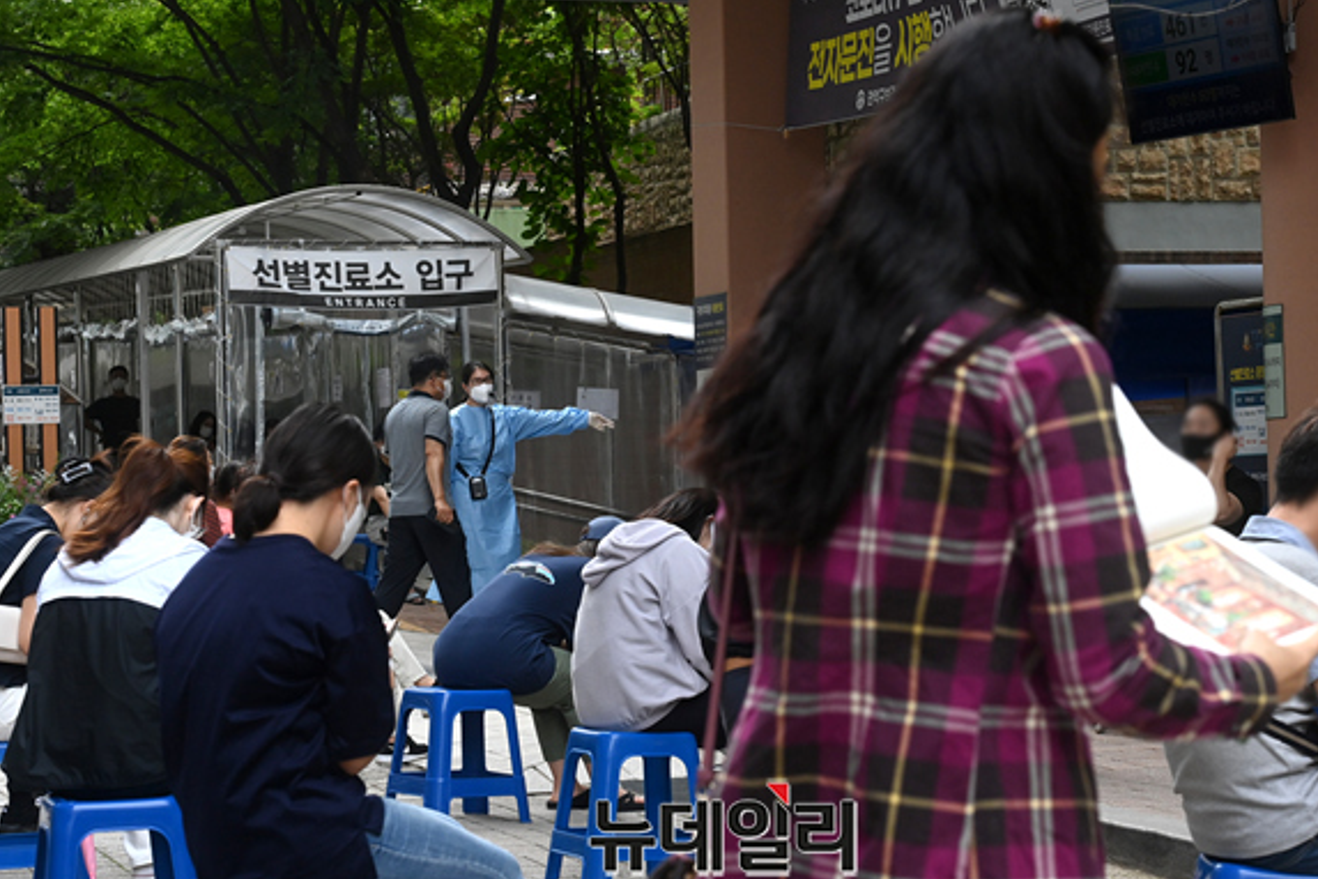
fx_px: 3478
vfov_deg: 14.4
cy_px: 427
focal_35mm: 95
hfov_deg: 21.5
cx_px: 718
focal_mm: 85
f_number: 11
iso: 2000
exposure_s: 1/640
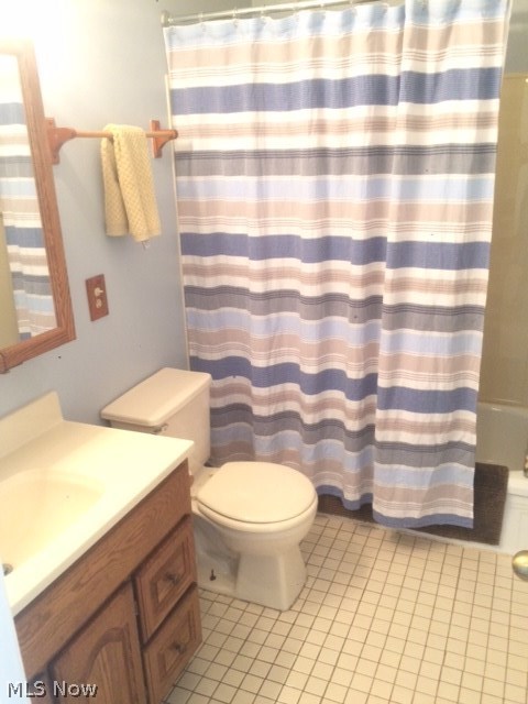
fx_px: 590
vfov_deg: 61.7
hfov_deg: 48.2
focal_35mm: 29
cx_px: 264
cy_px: 352
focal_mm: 4.15
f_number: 2.2
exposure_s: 1/30
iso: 200
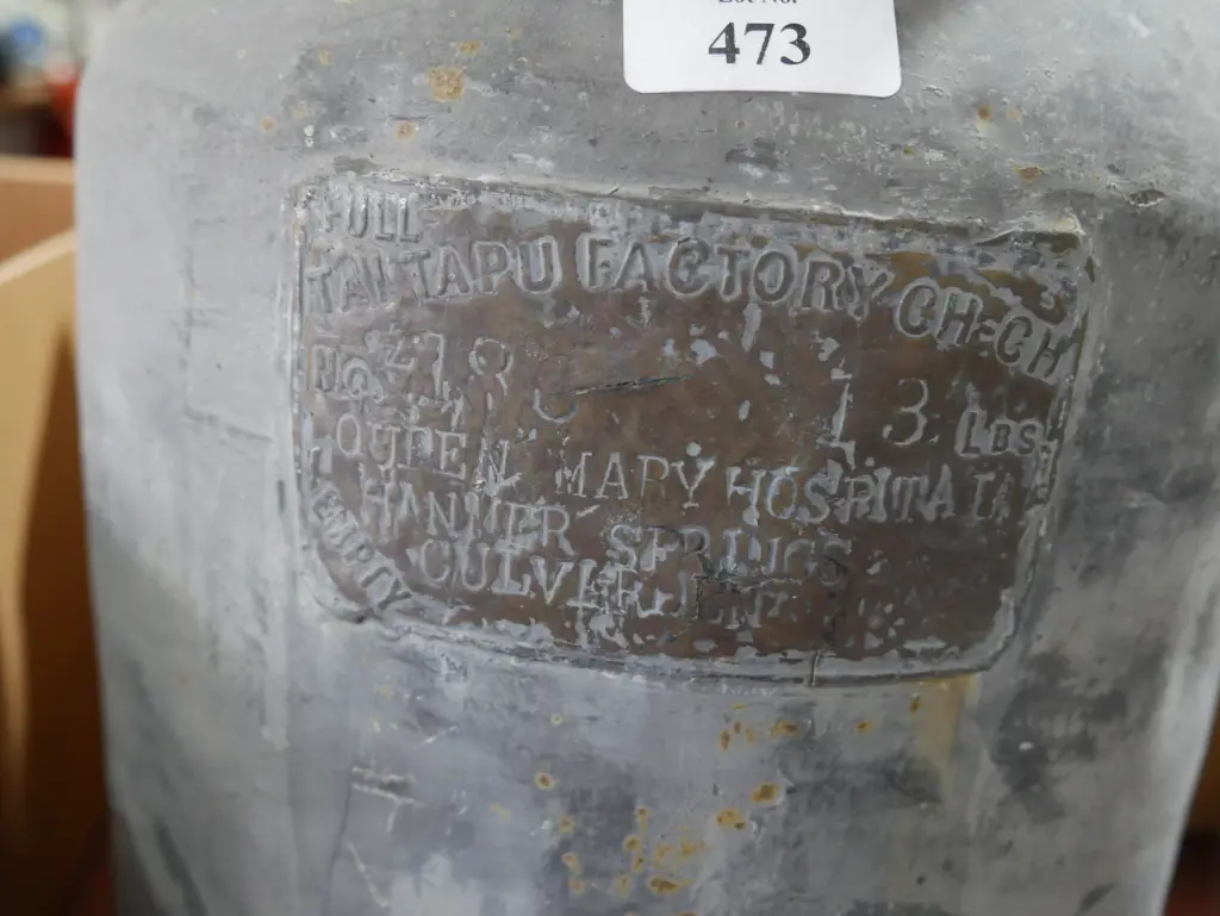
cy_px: 458
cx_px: 610
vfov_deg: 39.7
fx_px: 1269
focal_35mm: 36
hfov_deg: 51.3
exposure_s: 1/60
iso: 1250
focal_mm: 18
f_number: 4
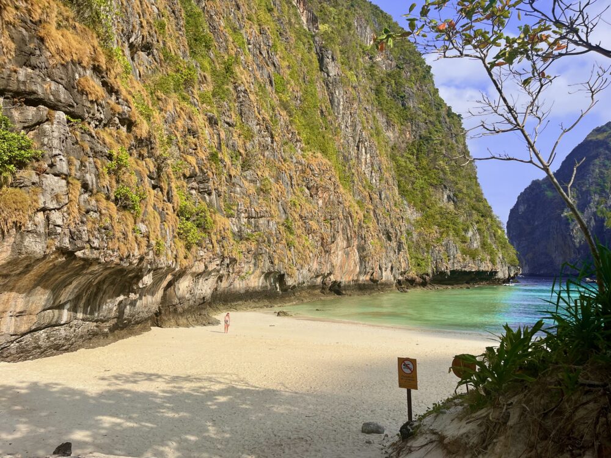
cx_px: 306
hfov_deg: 67.3
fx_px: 459
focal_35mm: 26
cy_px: 229
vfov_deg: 53.1
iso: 50
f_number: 1.6
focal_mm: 5.1
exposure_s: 1/2967
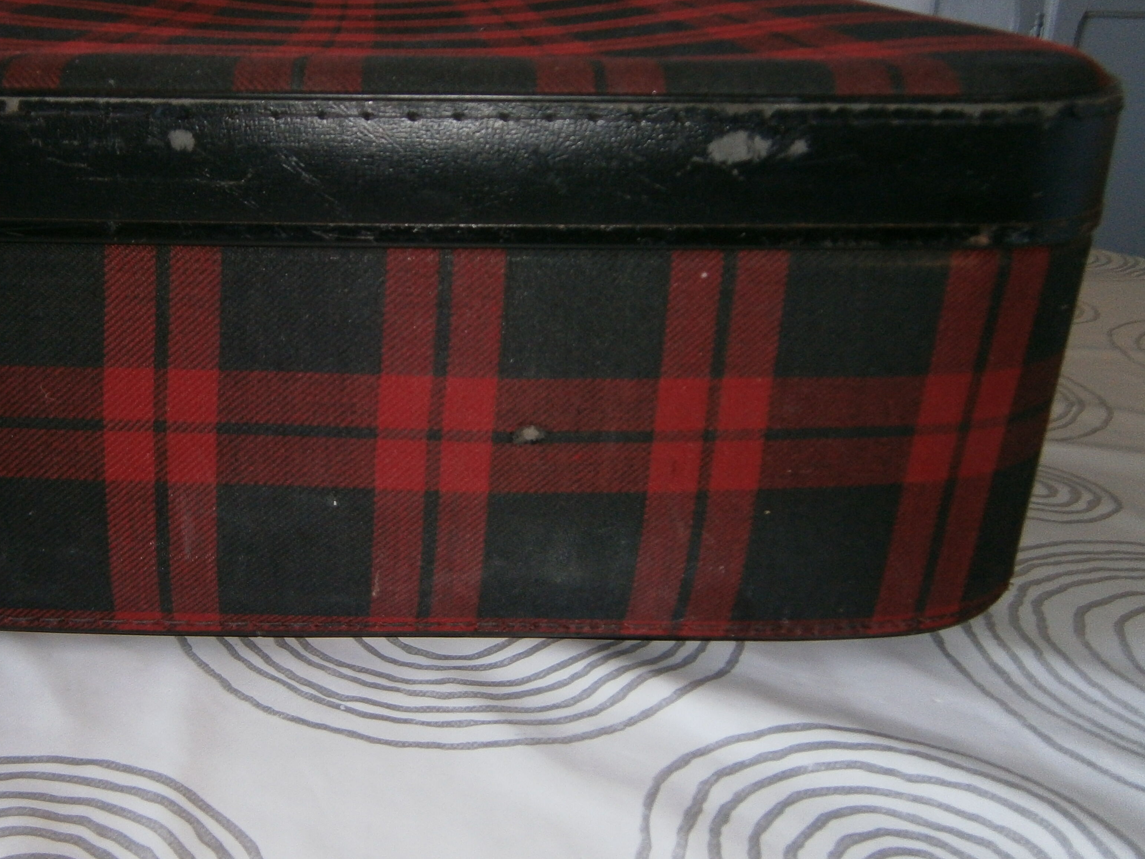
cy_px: 392
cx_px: 362
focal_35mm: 36
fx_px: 1191
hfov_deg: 50.2
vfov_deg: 39.6
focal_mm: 4.7
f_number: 2.8
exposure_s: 1/30
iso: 125
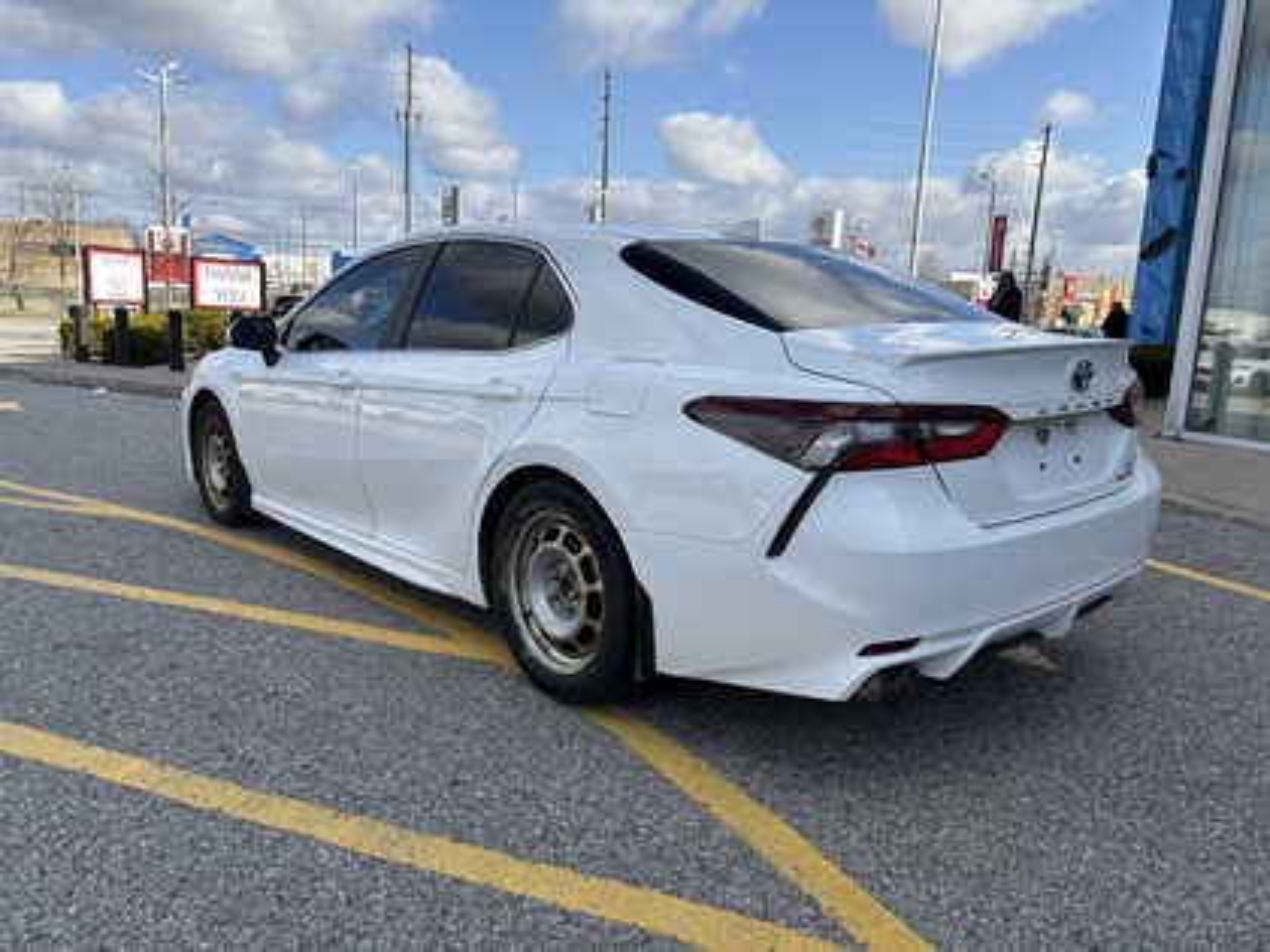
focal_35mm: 26
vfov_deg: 53.1
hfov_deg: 67.3
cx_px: 635
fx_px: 954
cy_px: 476
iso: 50
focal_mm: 5.96
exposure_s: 1/2398
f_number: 1.6
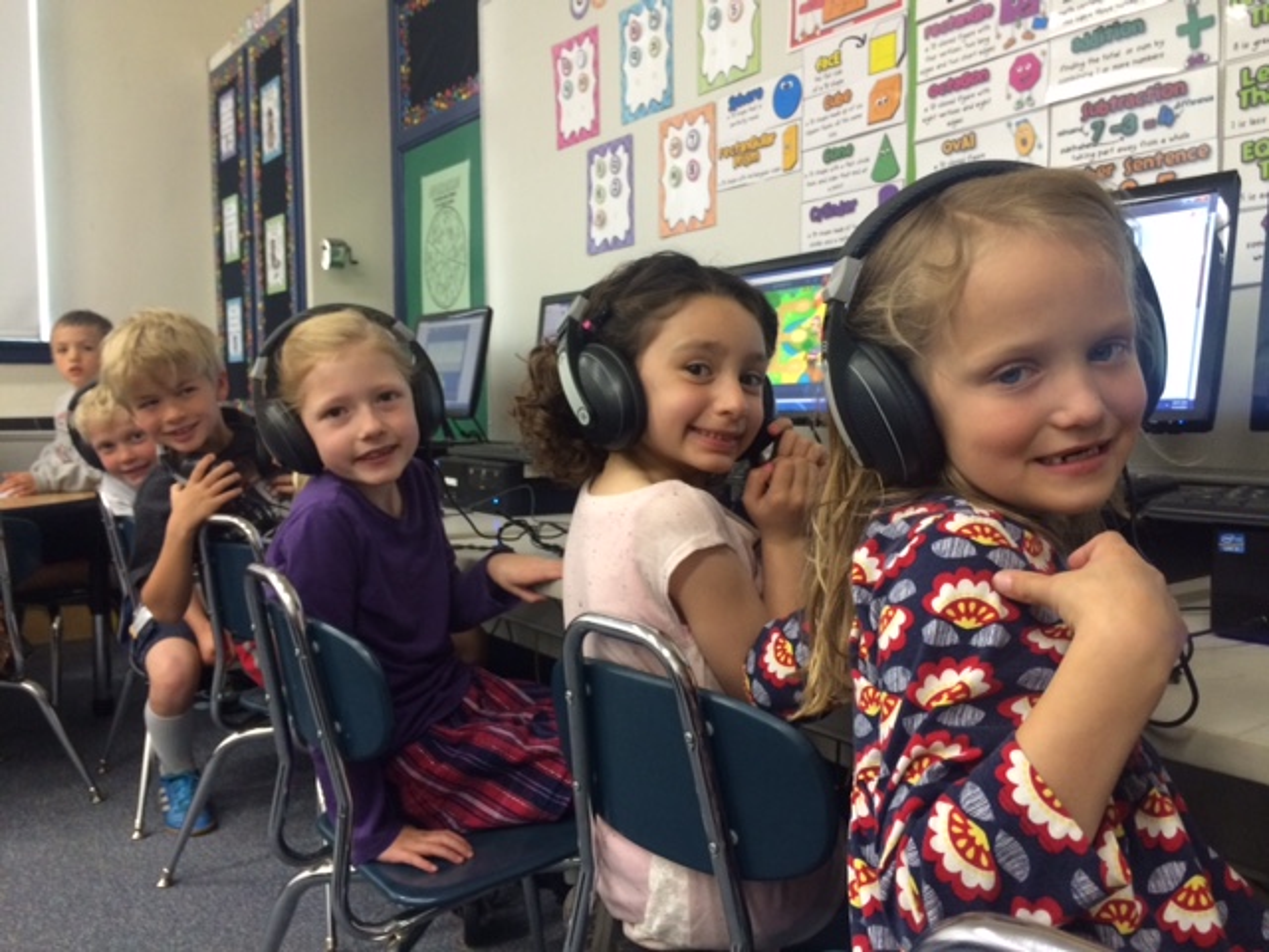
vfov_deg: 48.2
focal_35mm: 29
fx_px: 1063
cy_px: 476
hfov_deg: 61.7
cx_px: 634
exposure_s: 1/30
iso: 200
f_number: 2.2
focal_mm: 4.15
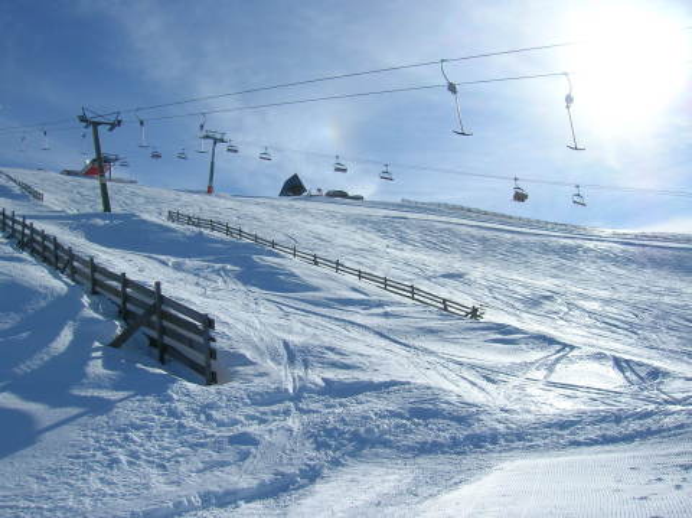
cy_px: 259
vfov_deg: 41.7
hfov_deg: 54.0
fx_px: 679
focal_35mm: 34
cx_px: 346
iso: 50
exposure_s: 1/1000
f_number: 4.9
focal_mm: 5.7
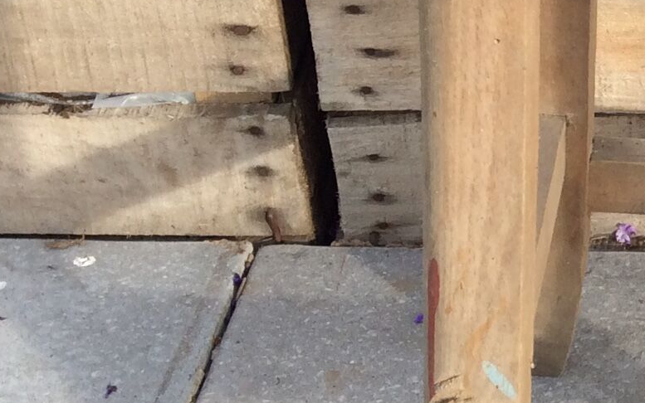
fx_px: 1987
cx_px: 817
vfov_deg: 11.6
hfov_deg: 17.4
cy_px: 182
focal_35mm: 113
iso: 32
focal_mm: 3.3
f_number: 2.4
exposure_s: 1/473
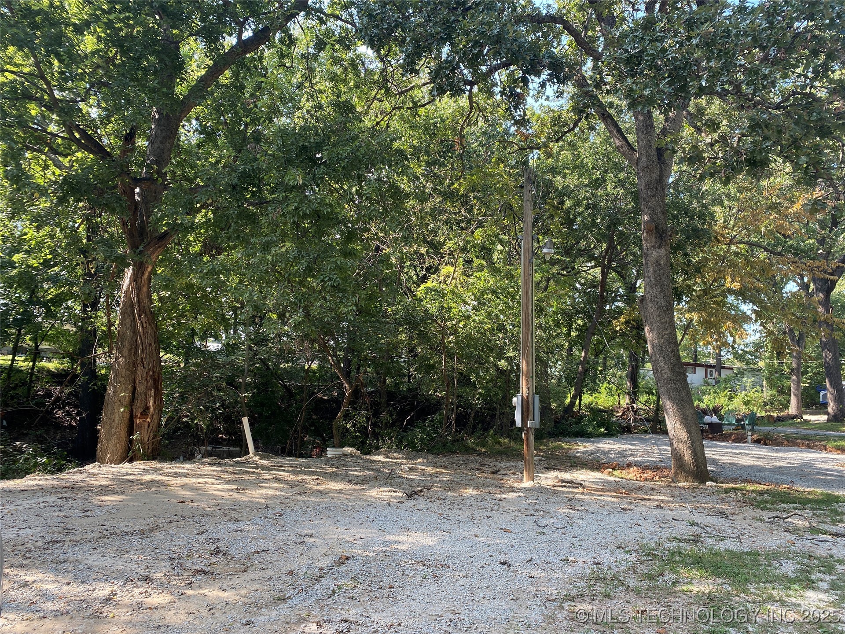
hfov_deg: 67.3
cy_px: 317
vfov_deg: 53.1
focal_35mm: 26
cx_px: 422
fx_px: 635
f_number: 1.8
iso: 32
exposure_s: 1/195
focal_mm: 4.25
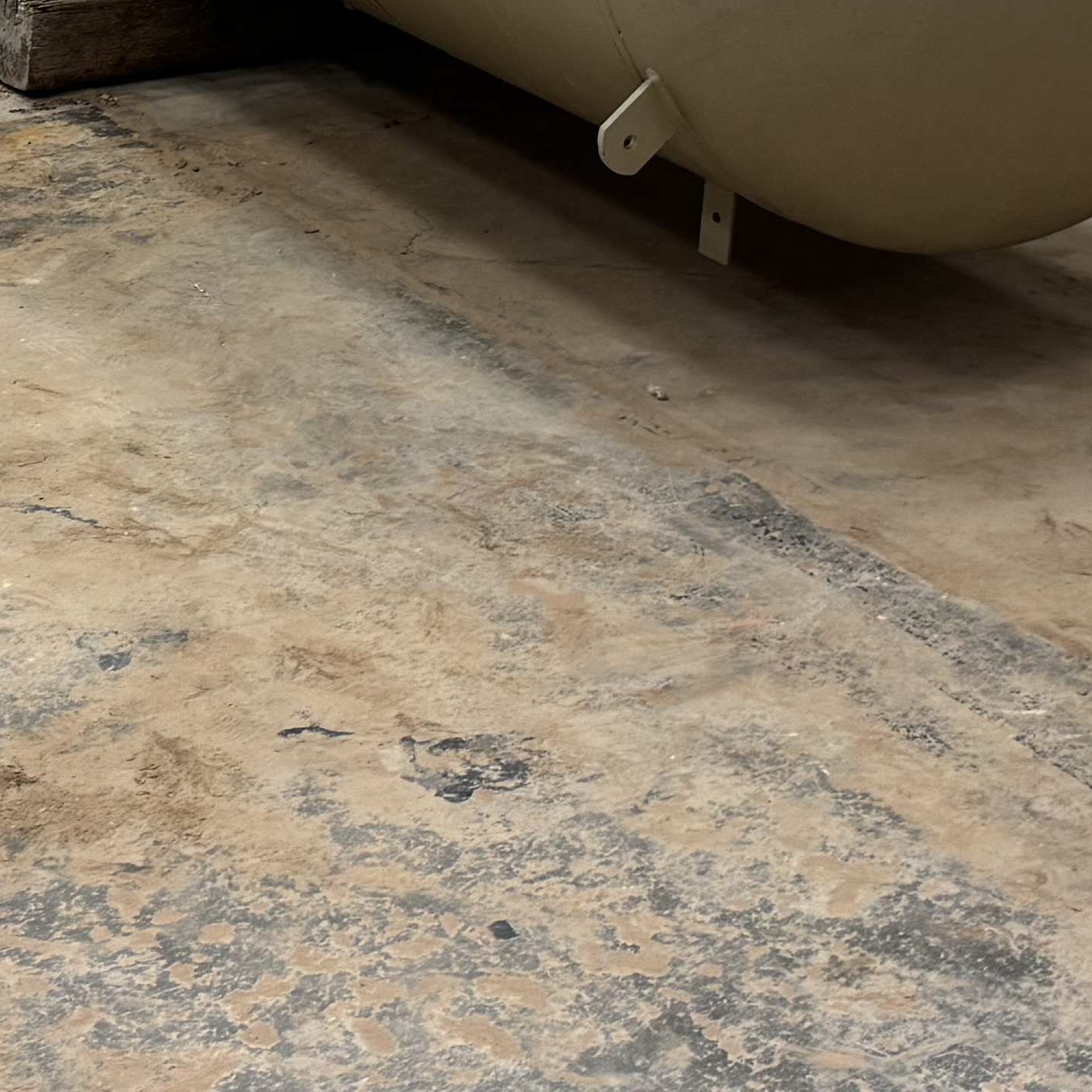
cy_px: -184
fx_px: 3034
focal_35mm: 85
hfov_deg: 20.1
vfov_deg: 19.3
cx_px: 194
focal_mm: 6.76
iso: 125
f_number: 1.78
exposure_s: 1/60
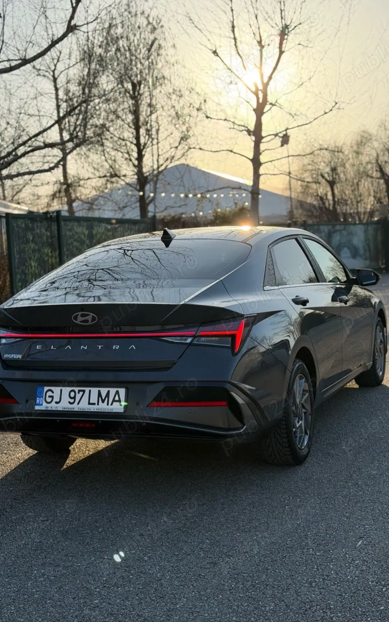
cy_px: 311
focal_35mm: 51
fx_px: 865
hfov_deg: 25.3
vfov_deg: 39.6
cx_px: 179
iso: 80
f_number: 1.78
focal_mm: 6.76
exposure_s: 1/2342
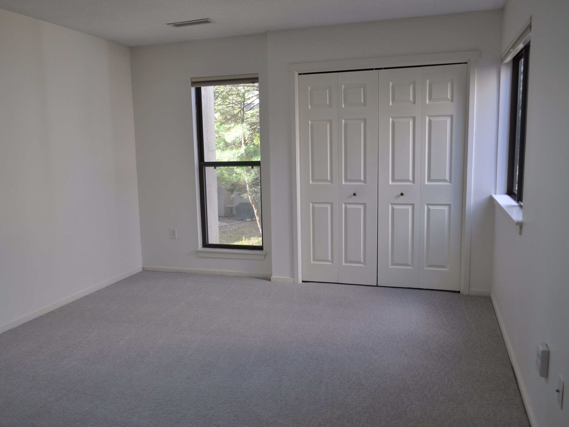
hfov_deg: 59.9
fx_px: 493
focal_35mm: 30
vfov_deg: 46.8
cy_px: 214
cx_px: 267
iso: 400
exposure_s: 1/100
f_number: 5
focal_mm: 18
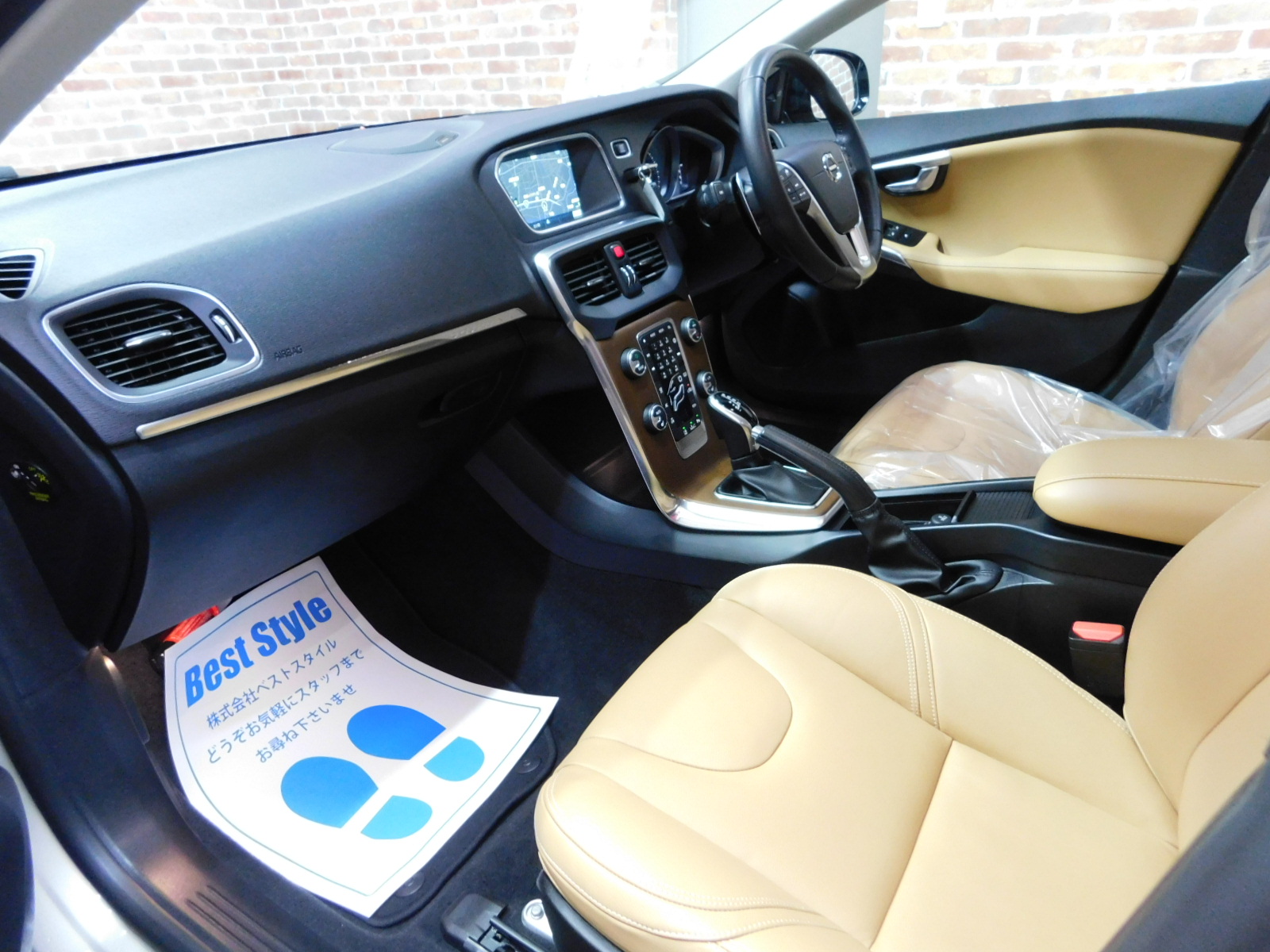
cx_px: 635
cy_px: 476
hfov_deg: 73.9
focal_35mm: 23
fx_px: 844
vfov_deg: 58.9
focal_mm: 4
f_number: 3
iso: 450
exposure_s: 1/8
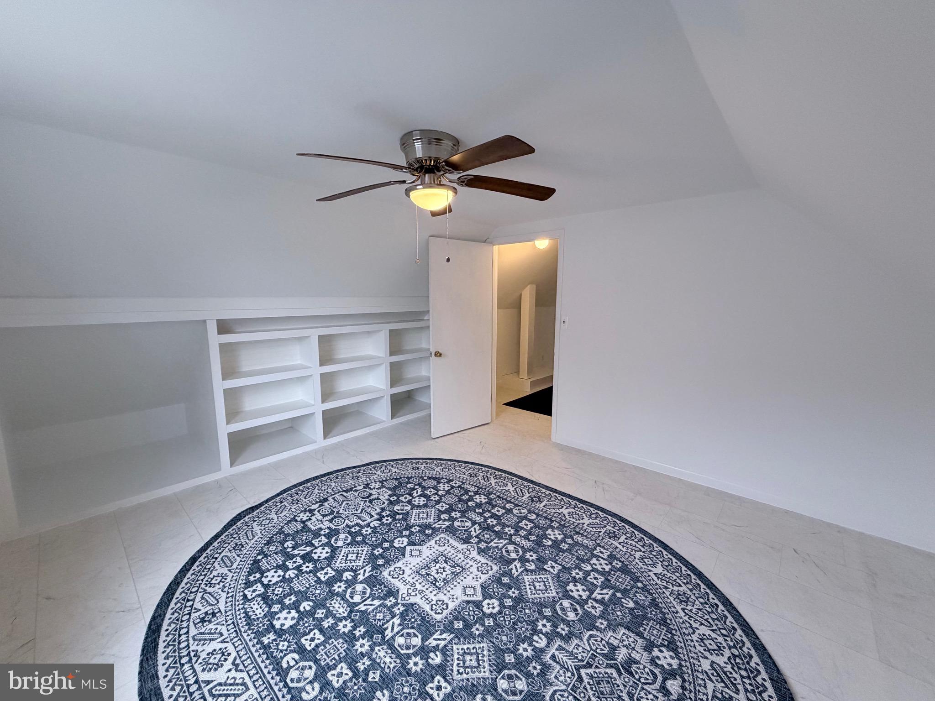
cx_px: 468
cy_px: 350
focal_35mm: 14
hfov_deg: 102.1
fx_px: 378
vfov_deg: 85.7
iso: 320
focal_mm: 2.22
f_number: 2.2
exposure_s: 1/120
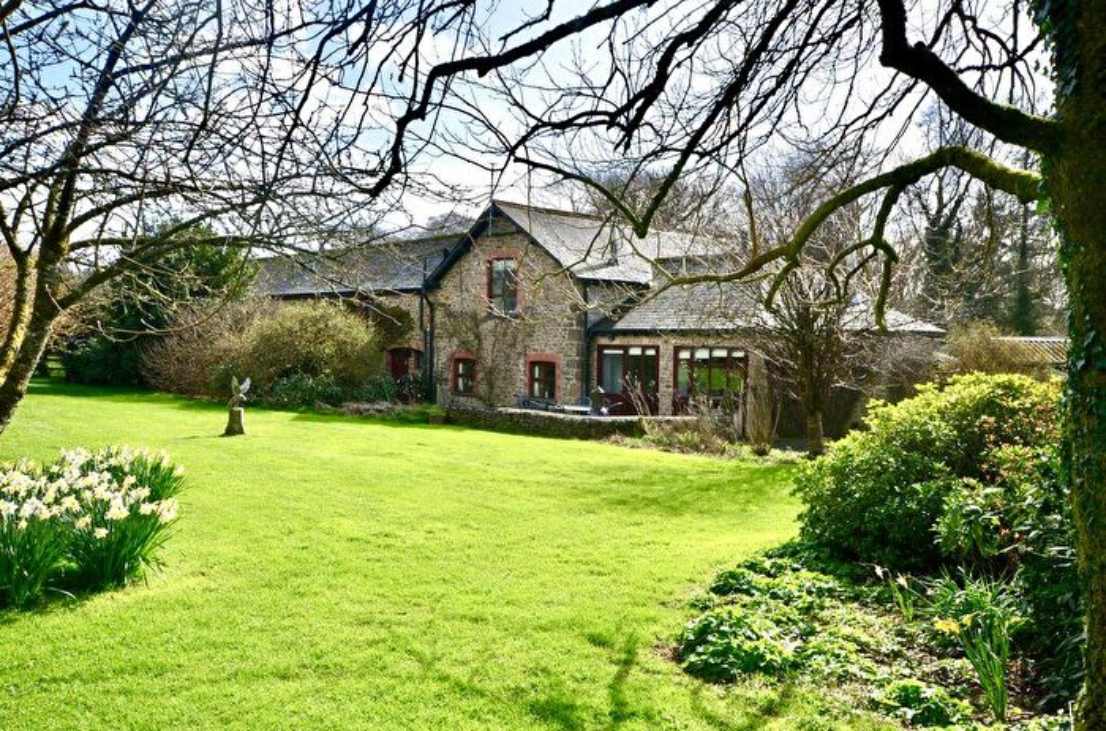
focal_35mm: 30
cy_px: 366
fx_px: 919
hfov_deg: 62.1
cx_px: 553
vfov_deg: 43.4
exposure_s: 1/250
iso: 220
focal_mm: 20
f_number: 10
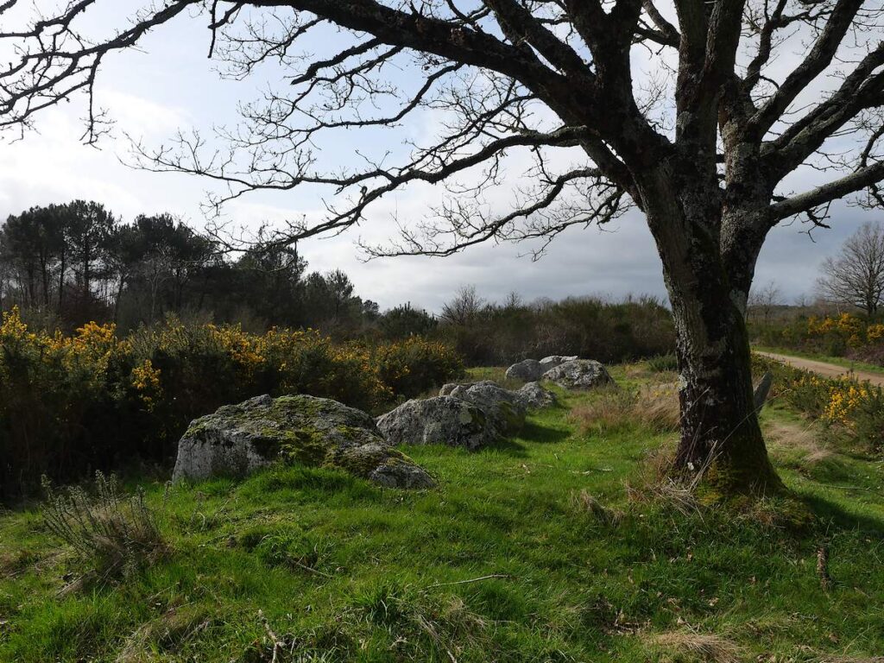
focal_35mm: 24
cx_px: 442
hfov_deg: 71.6
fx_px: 613
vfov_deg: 56.8
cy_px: 332
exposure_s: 1/1000
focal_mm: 12
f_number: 5.6
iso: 200
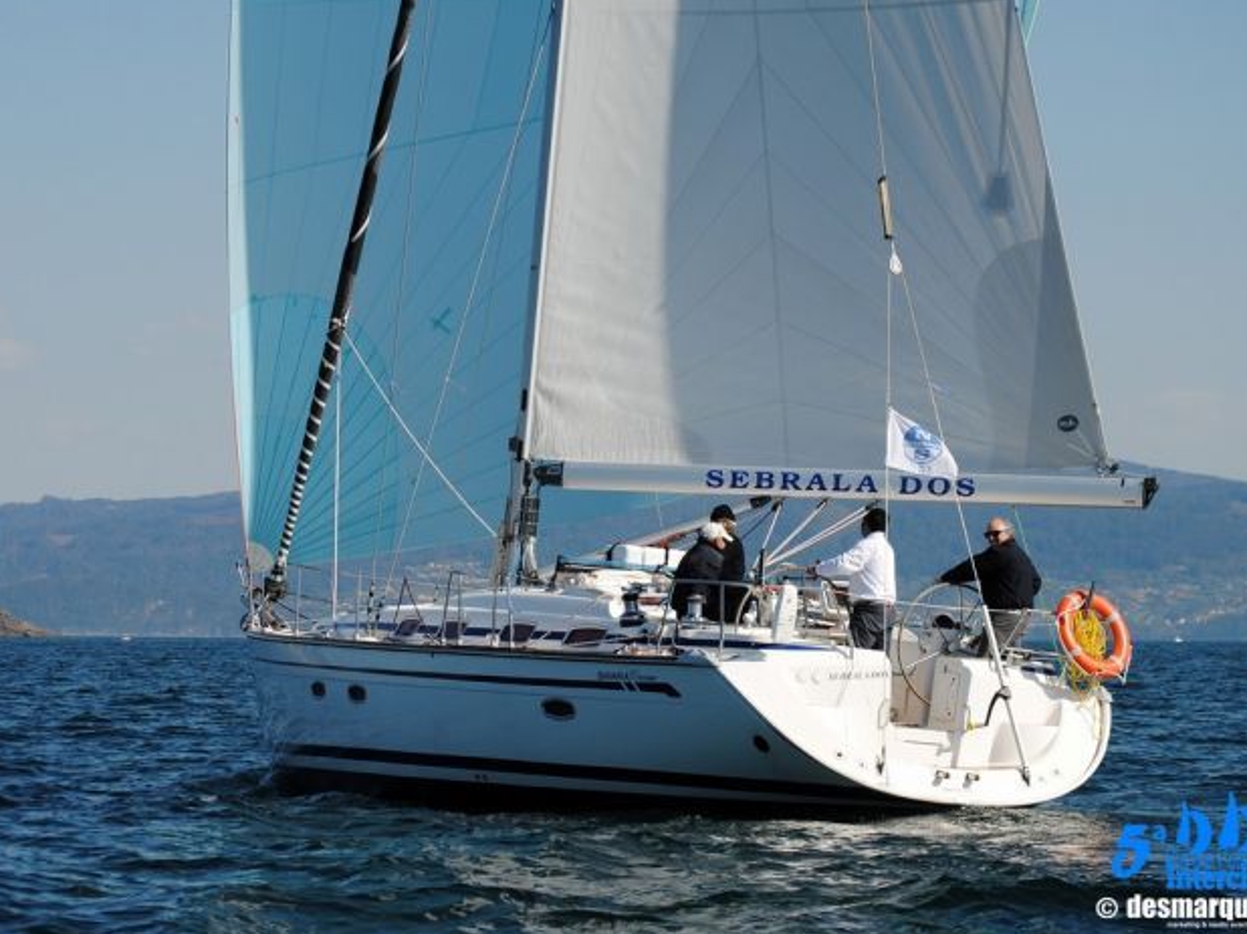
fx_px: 4380
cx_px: 531
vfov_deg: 12.2
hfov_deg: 16.2
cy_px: 396
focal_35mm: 122
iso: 100
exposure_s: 1/640
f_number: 6.3
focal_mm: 65
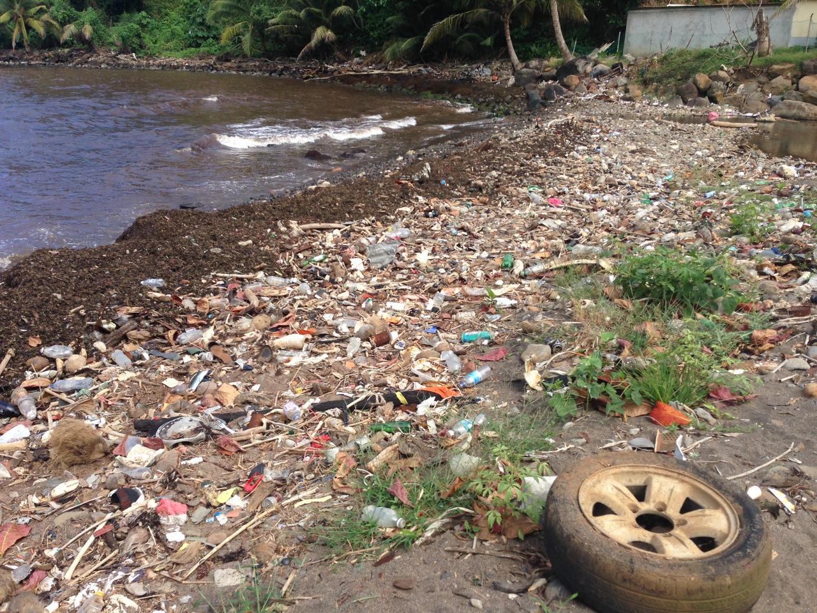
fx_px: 779
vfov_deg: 42.9
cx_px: 408
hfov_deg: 55.4
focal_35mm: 33
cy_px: 306
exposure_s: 1/968
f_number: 2.4
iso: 50
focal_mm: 4.12
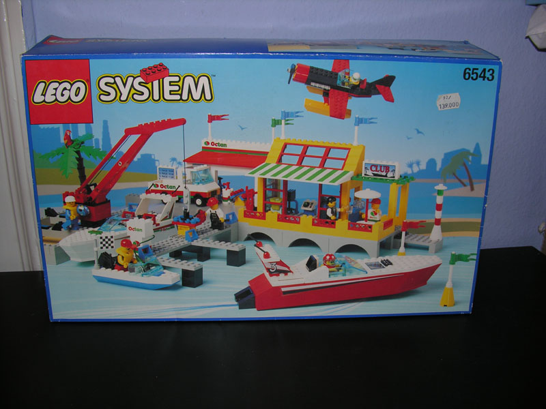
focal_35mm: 35
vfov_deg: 40.7
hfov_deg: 52.6
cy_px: 204
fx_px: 552
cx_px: 273
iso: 50
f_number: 2.8
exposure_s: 1/60.1
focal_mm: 8.9
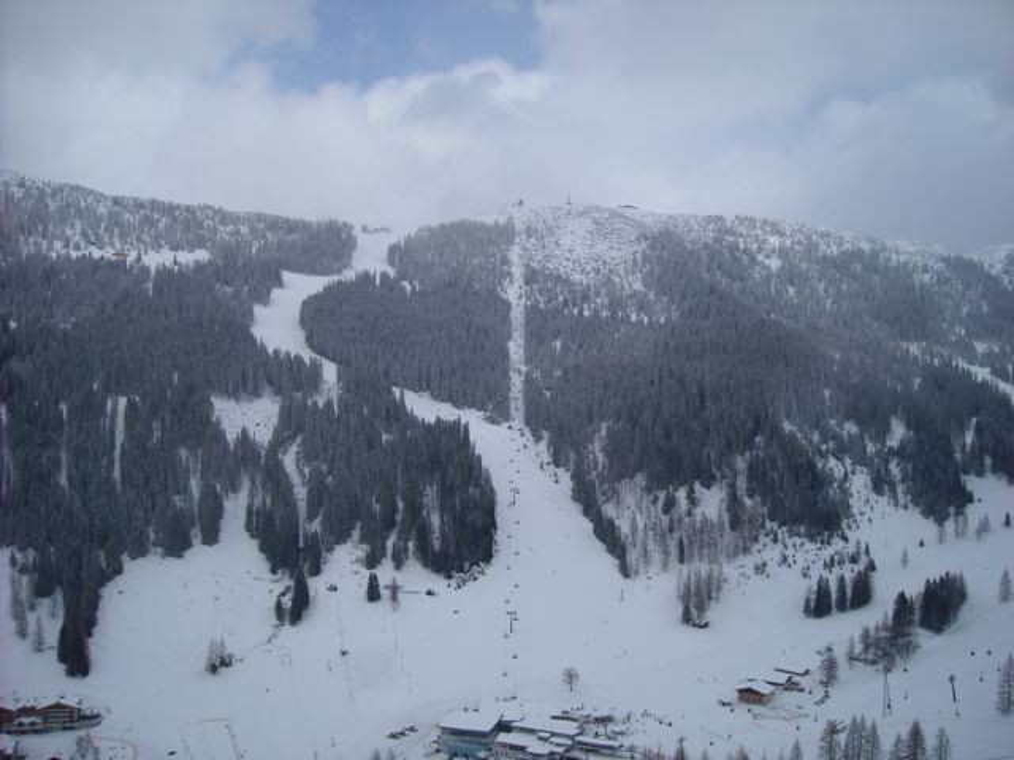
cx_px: 507
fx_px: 1025
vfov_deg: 40.7
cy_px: 380
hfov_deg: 52.6
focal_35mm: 35
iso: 64
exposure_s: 1/544
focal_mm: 5.7
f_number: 5.6
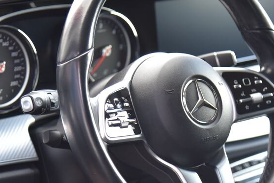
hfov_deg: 13.2
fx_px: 1188
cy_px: 104
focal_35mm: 156
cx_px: 155
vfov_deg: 8.8
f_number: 4
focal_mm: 85
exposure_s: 1/50
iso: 500
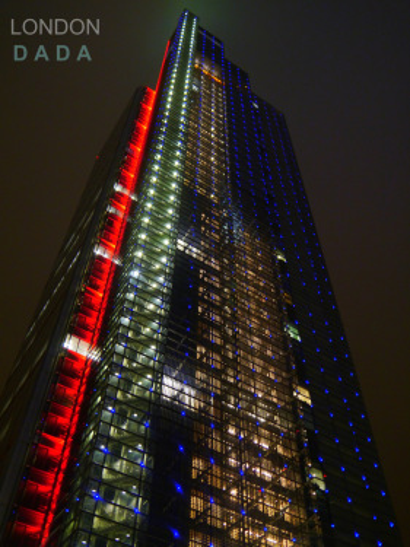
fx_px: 569
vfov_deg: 51.4
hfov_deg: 39.6
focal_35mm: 36
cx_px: 205
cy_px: 274
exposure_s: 1/8
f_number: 4
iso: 800
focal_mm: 18
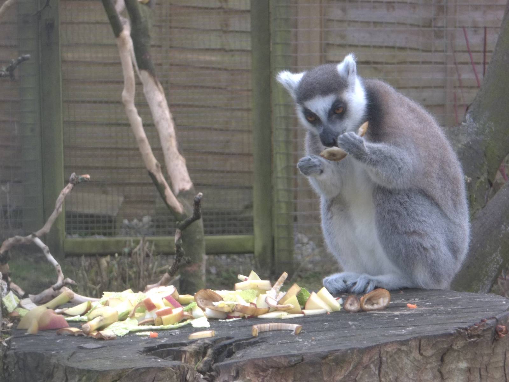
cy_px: 191
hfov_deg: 12.0
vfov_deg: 9.0
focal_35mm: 165
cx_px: 254
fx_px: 2426
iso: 160
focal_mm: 29.5
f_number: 5.9
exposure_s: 1/50
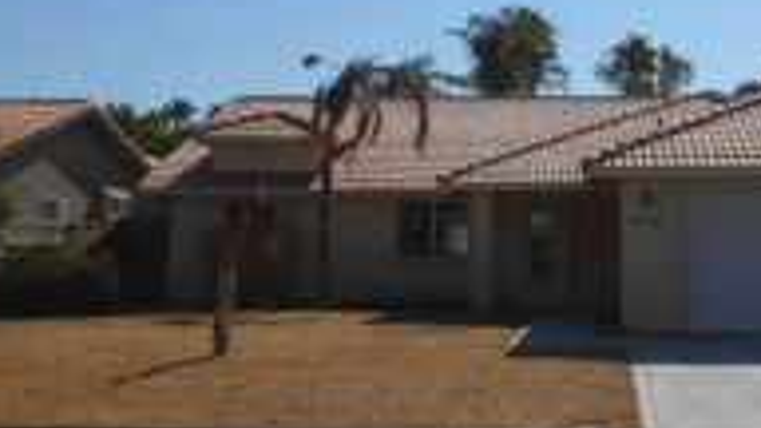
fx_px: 1191
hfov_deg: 34.6
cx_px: 583
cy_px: 16
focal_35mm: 59
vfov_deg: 19.9
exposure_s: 1/2000
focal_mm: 5.3
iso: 80
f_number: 3.8
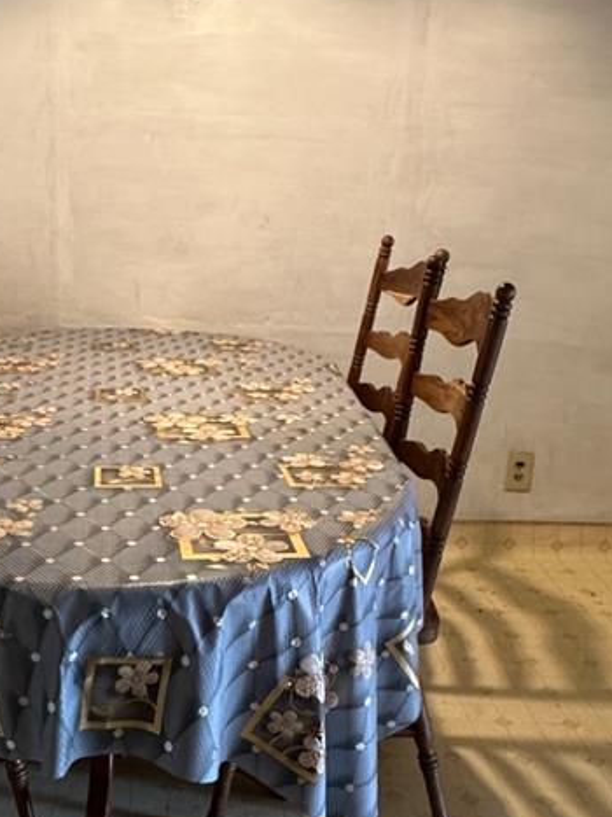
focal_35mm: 45
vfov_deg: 42.1
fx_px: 1061
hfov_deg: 31.6
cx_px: 148
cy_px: 420
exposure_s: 1/60
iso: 200
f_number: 2.2
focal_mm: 2.22
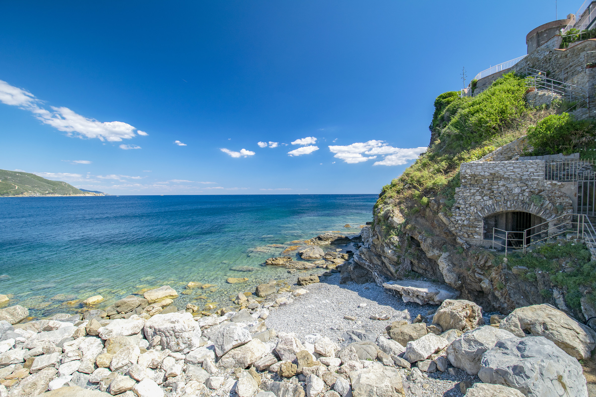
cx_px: 298
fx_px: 248
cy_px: 198
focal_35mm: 15
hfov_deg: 100.4
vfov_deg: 77.3
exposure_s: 1/180
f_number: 6.7
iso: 100
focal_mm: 10
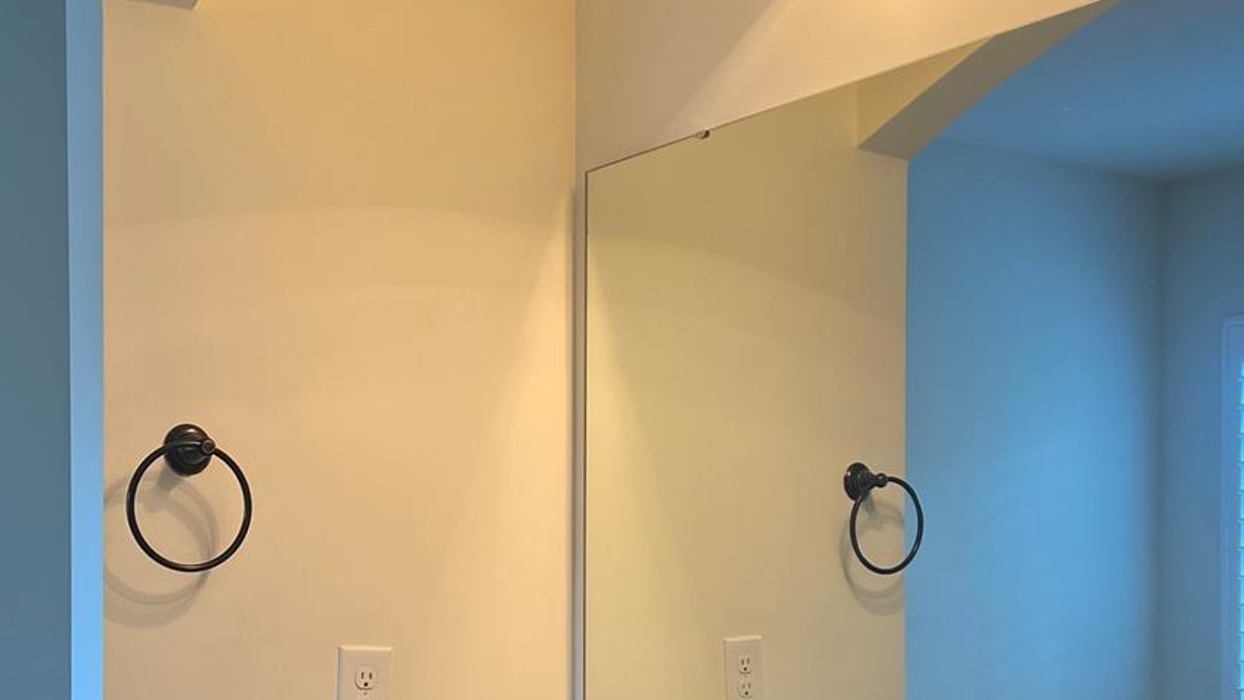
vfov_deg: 23.1
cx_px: 554
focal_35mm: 51
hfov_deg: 40.5
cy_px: 591
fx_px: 1682
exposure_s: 1/120
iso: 125
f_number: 1.5
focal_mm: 5.7
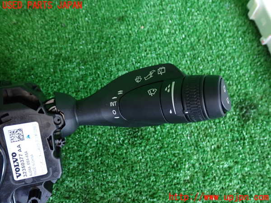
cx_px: 136
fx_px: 235
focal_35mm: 30
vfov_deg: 46.8
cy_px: 102
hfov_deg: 60.0
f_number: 2.3
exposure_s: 1/30
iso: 320
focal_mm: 5.4
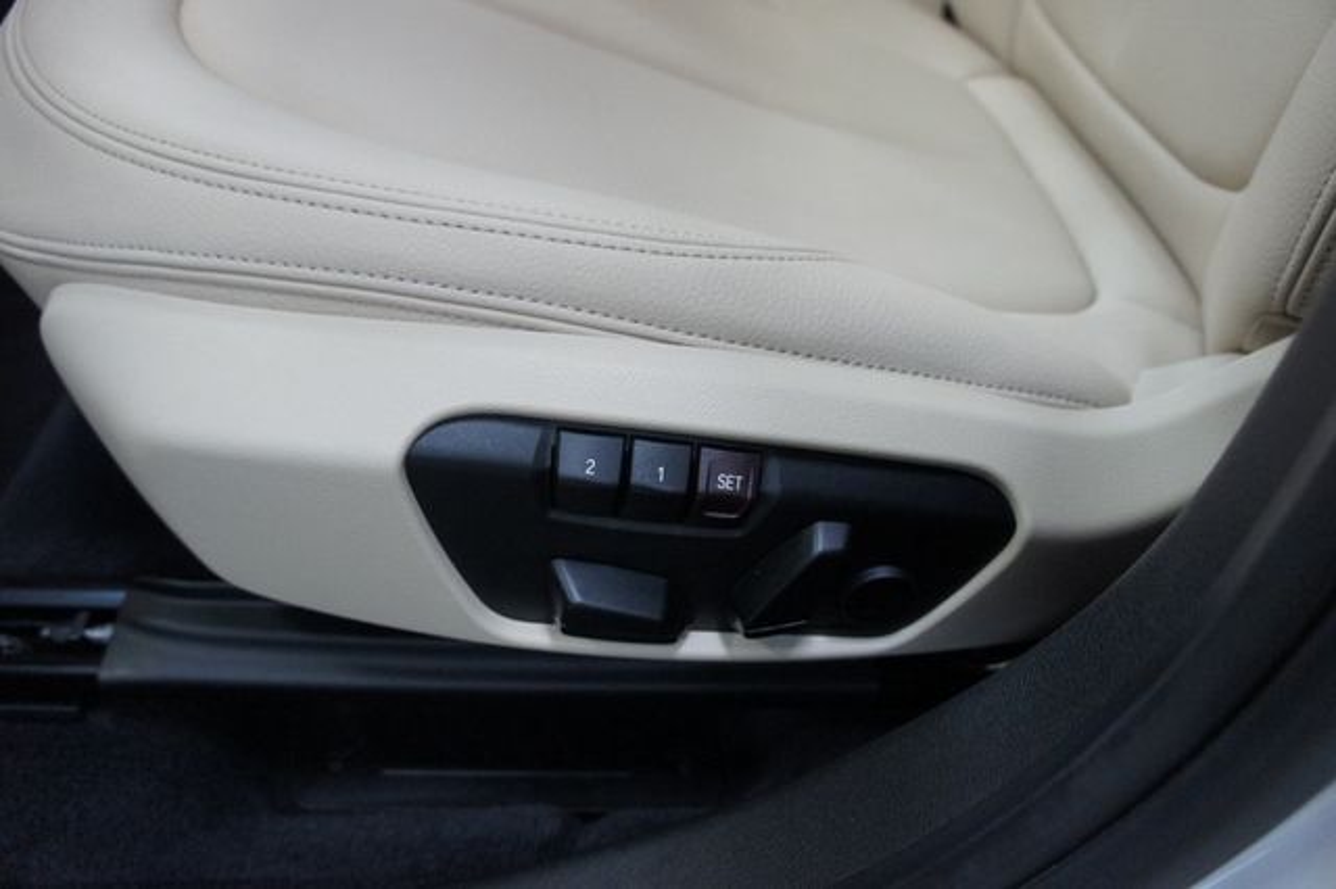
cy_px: 444
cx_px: 668
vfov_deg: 47.9
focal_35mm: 27
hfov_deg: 67.4
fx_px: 1001
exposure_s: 1/80
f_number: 3.5
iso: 1600
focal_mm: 18
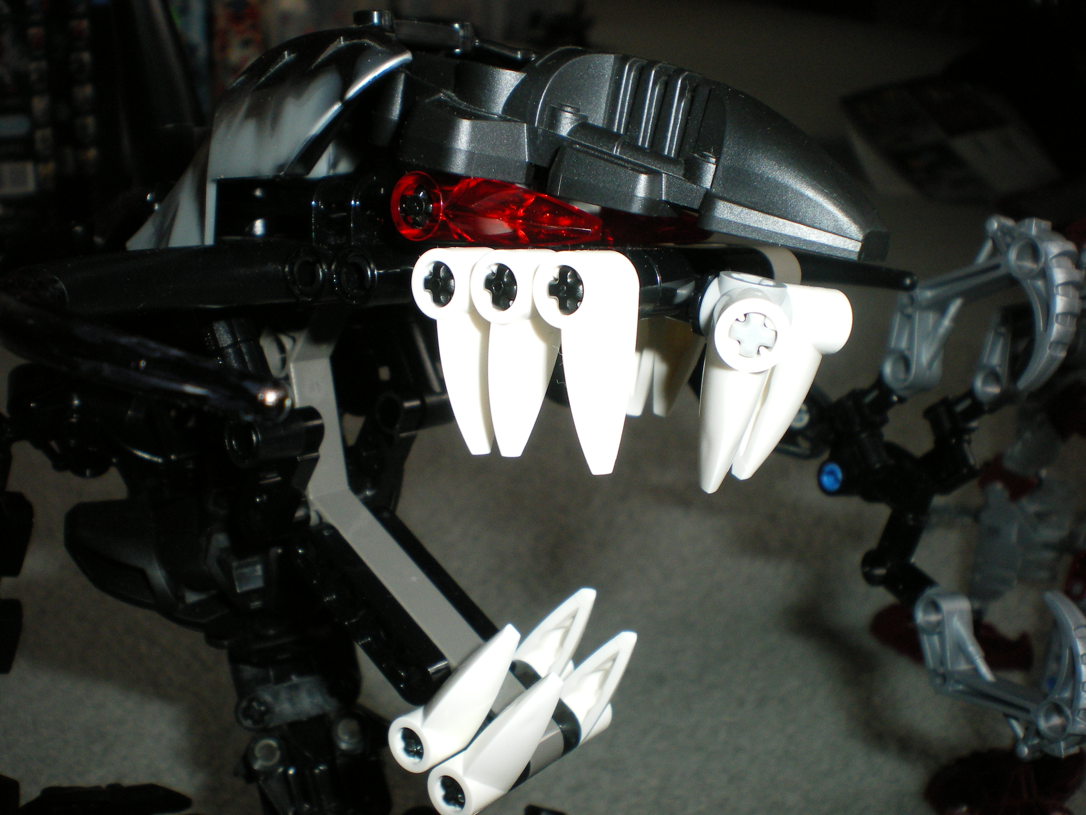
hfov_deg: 51.4
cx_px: 543
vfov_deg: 39.7
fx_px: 1129
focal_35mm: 36
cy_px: 408
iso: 200
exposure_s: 1/50
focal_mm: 6.3
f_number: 4.6
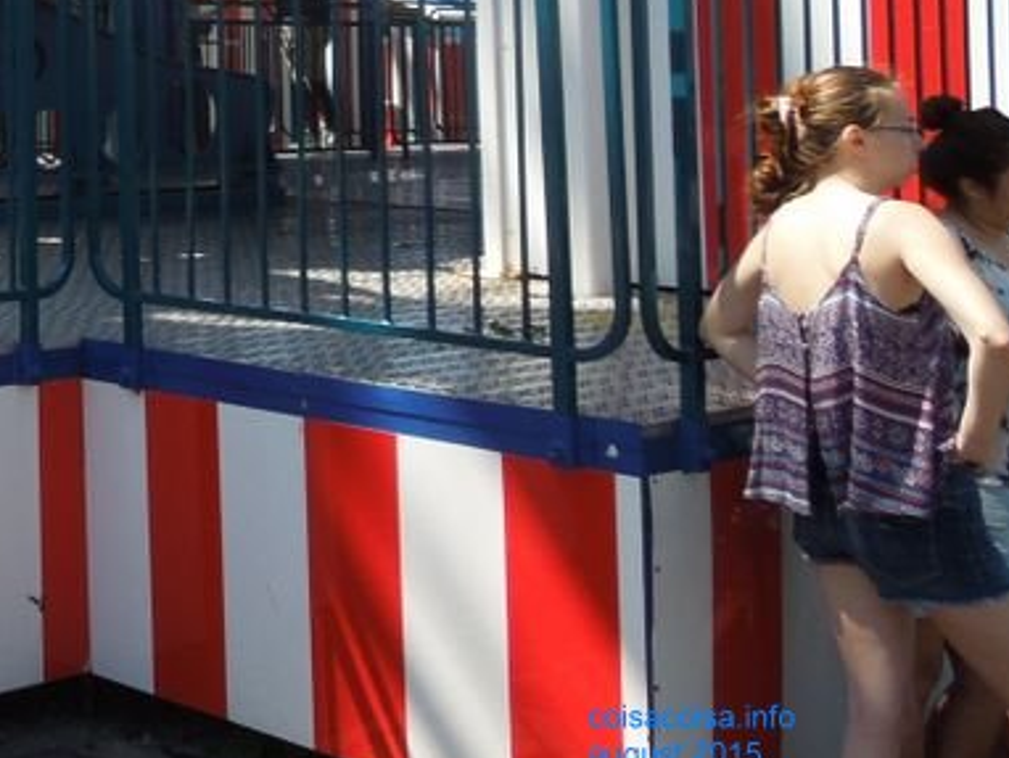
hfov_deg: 25.4
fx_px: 1954
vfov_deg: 21.0
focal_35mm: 67
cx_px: -261
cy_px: -58
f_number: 3.3
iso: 100
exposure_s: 1/640
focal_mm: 4.5
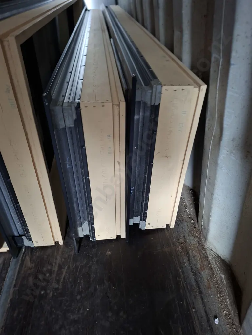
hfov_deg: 58.9
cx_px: 126
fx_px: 223
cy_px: 168
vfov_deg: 73.9
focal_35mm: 23
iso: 400
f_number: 1.8
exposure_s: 1/25
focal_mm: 5.54
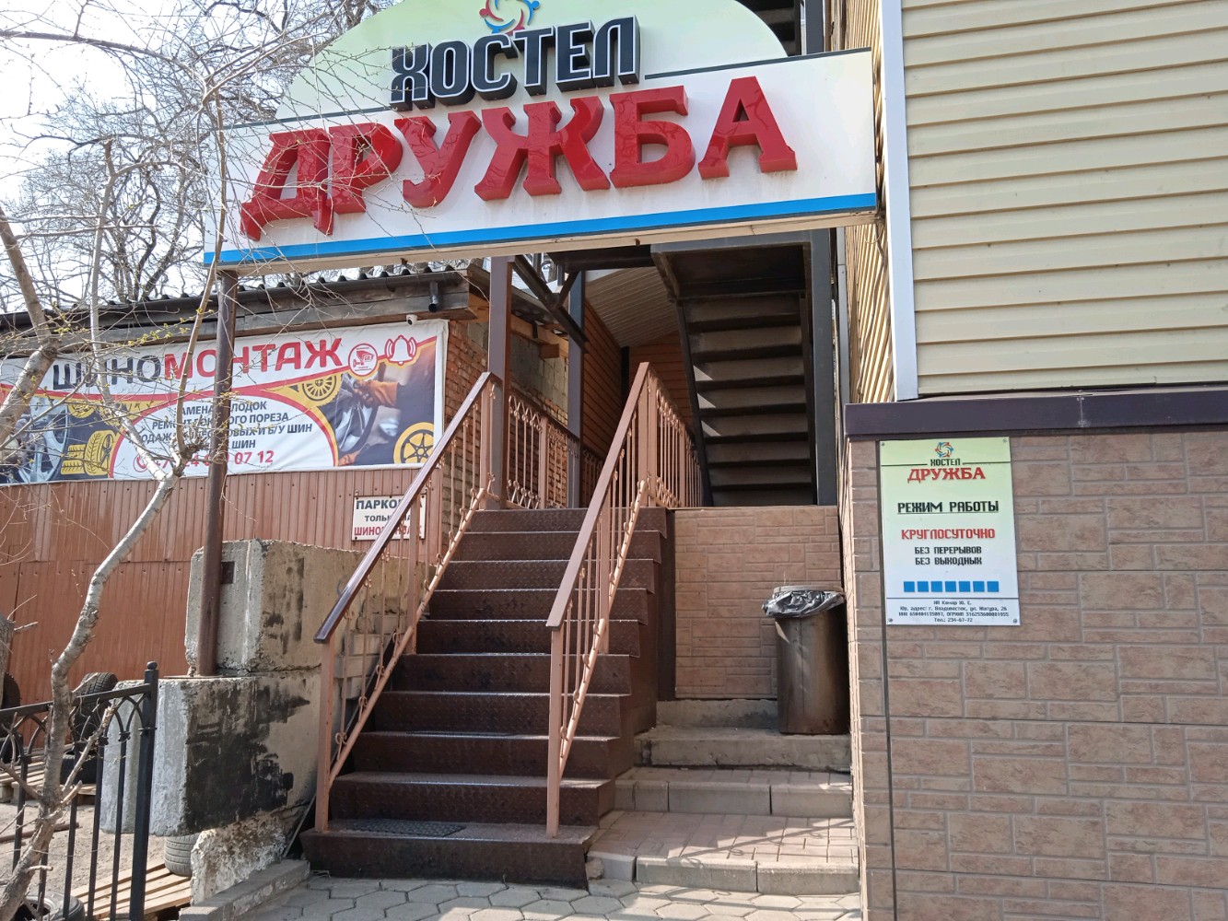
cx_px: 614
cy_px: 460
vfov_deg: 49.8
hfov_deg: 63.4
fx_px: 993
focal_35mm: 28
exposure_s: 1/345
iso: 112
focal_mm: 3.43
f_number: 2.2
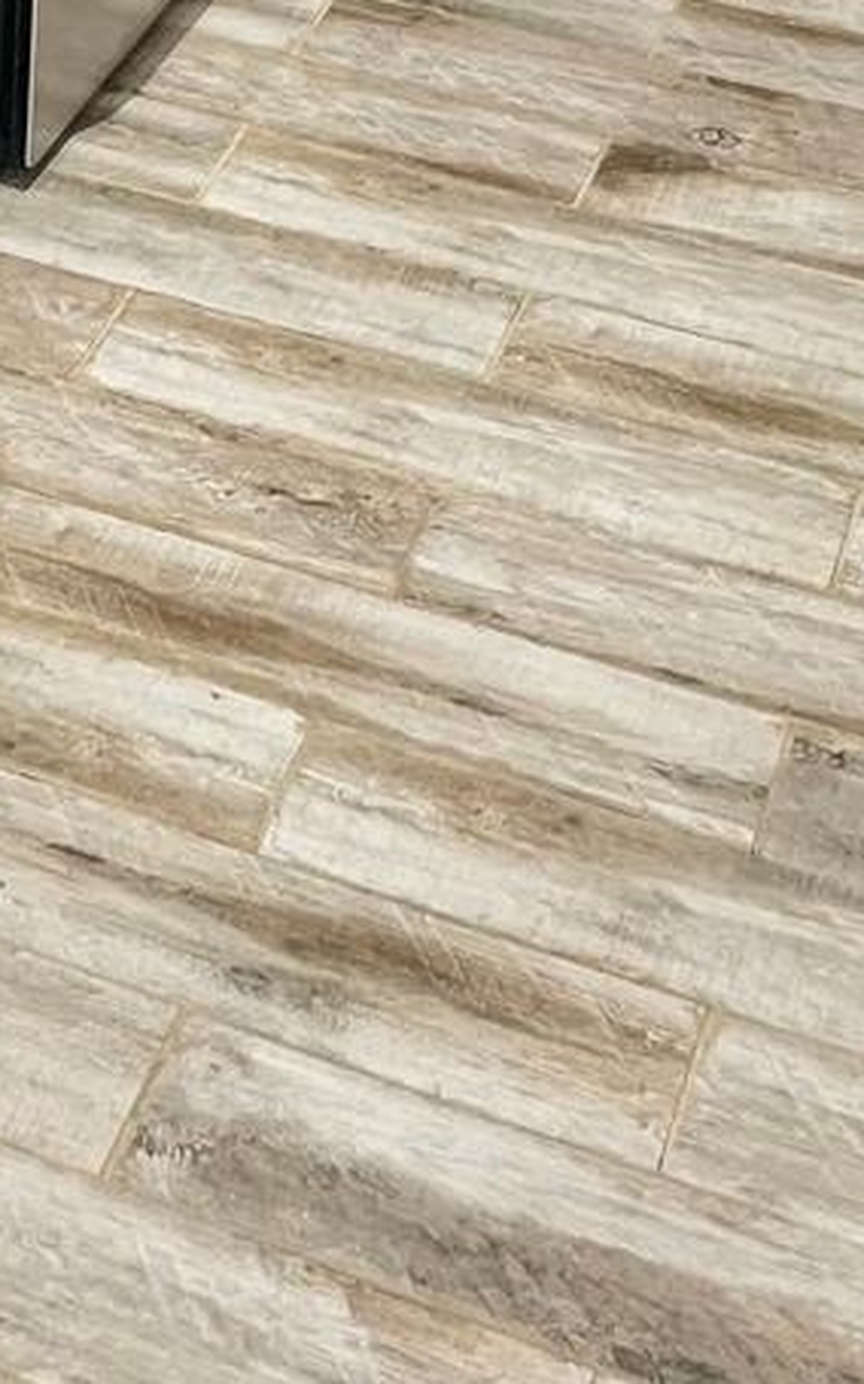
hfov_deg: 13.6
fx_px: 3507
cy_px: -703
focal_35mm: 93
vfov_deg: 19.4
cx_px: -228
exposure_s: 1/60
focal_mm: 4.2
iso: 125
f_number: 1.6
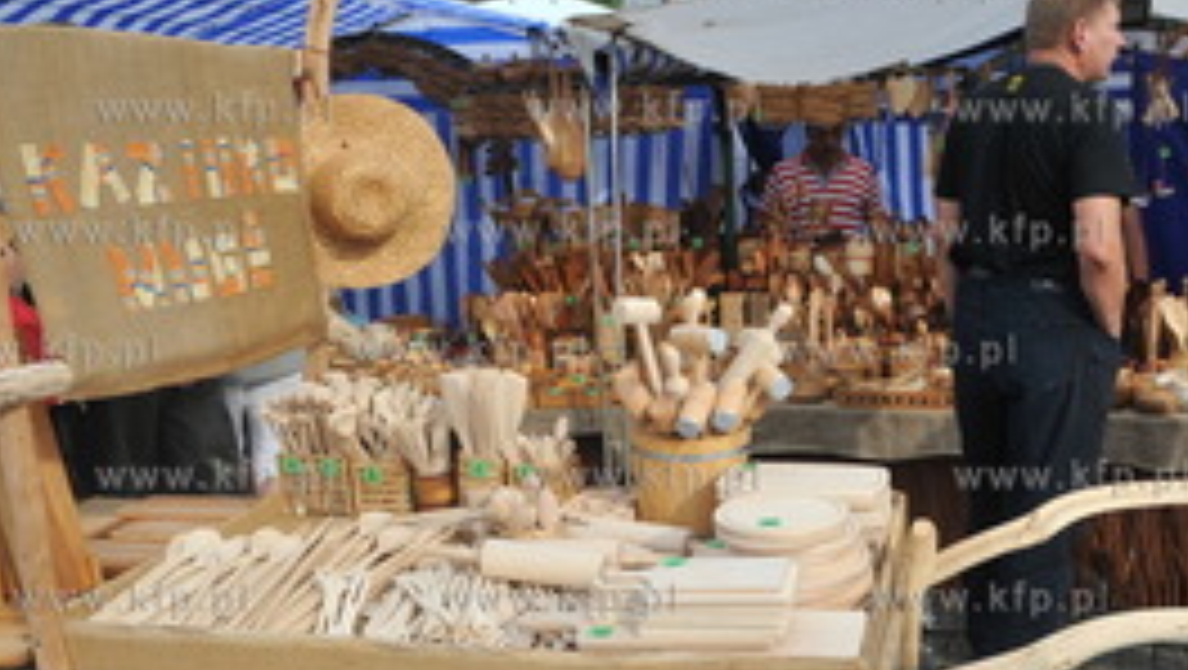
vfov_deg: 30.5
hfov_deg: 51.7
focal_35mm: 38
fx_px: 1198
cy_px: 535
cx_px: 801
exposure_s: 1/500
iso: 400
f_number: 8
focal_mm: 24
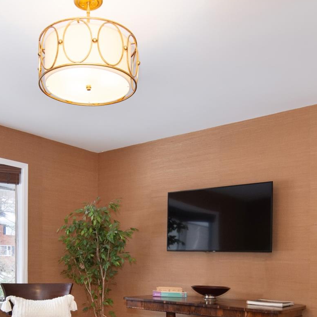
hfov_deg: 44.1
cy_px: 256
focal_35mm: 37
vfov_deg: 42.7
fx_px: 385
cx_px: 104
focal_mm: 11
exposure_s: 1/80
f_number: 8
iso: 640
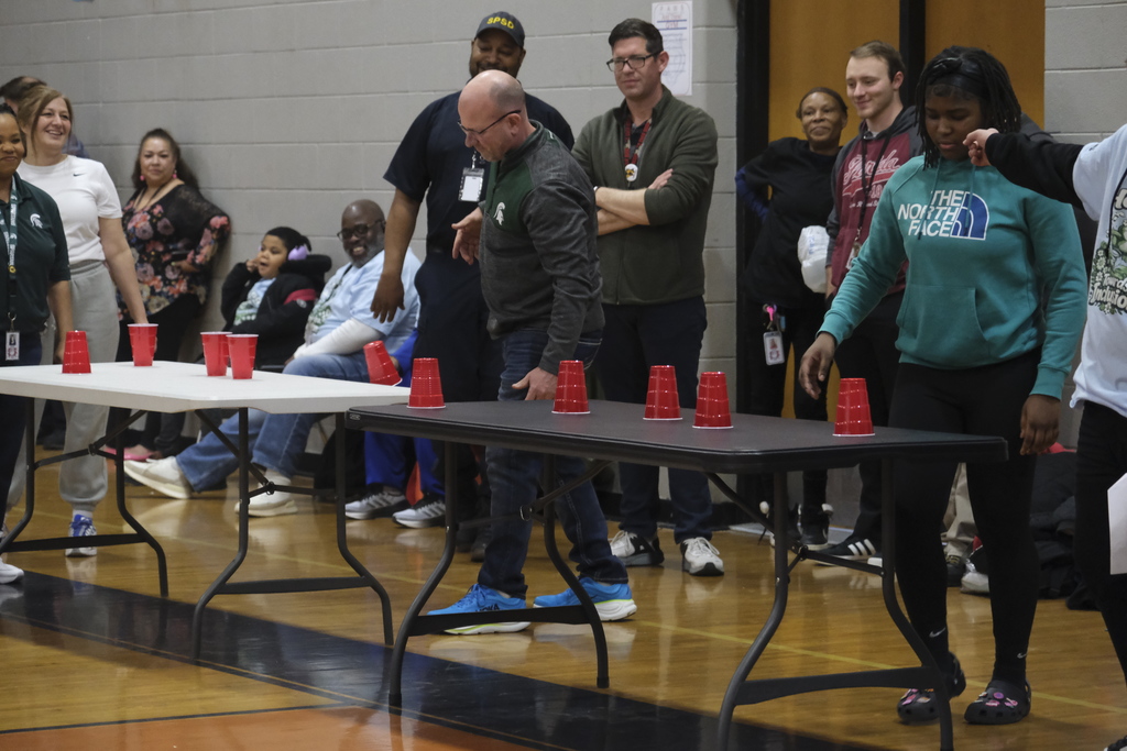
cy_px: 376
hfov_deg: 17.1
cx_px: 564
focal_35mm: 120
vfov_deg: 11.4
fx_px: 3757
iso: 6400
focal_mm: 80
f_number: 4
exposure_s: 1/250
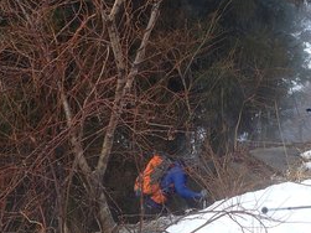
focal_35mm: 51
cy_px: 115
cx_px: 244
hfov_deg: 36.4
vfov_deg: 28.5
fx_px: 458
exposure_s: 1/125
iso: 100
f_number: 3.2
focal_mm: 5.87
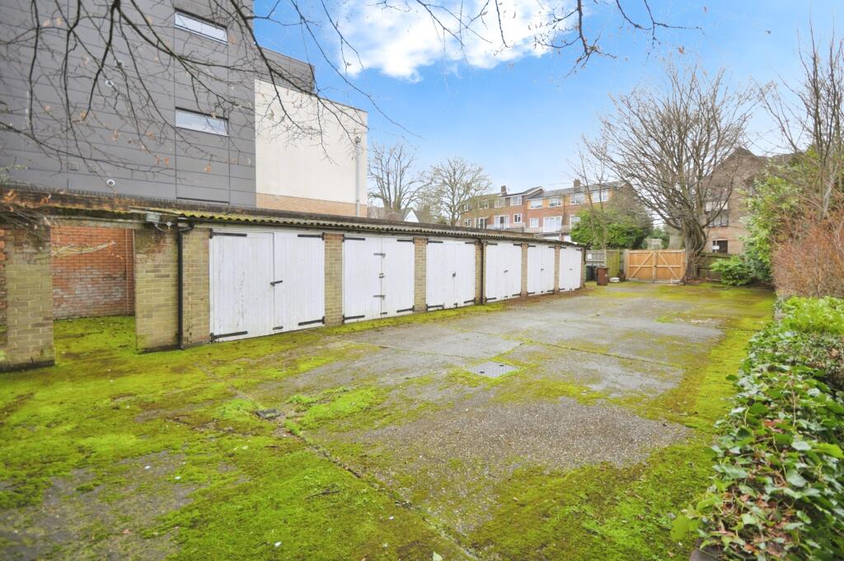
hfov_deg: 100.4
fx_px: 351
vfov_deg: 77.2
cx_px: 422
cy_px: 280
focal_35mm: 15
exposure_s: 1/80
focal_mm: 10
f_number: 4.5
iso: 200
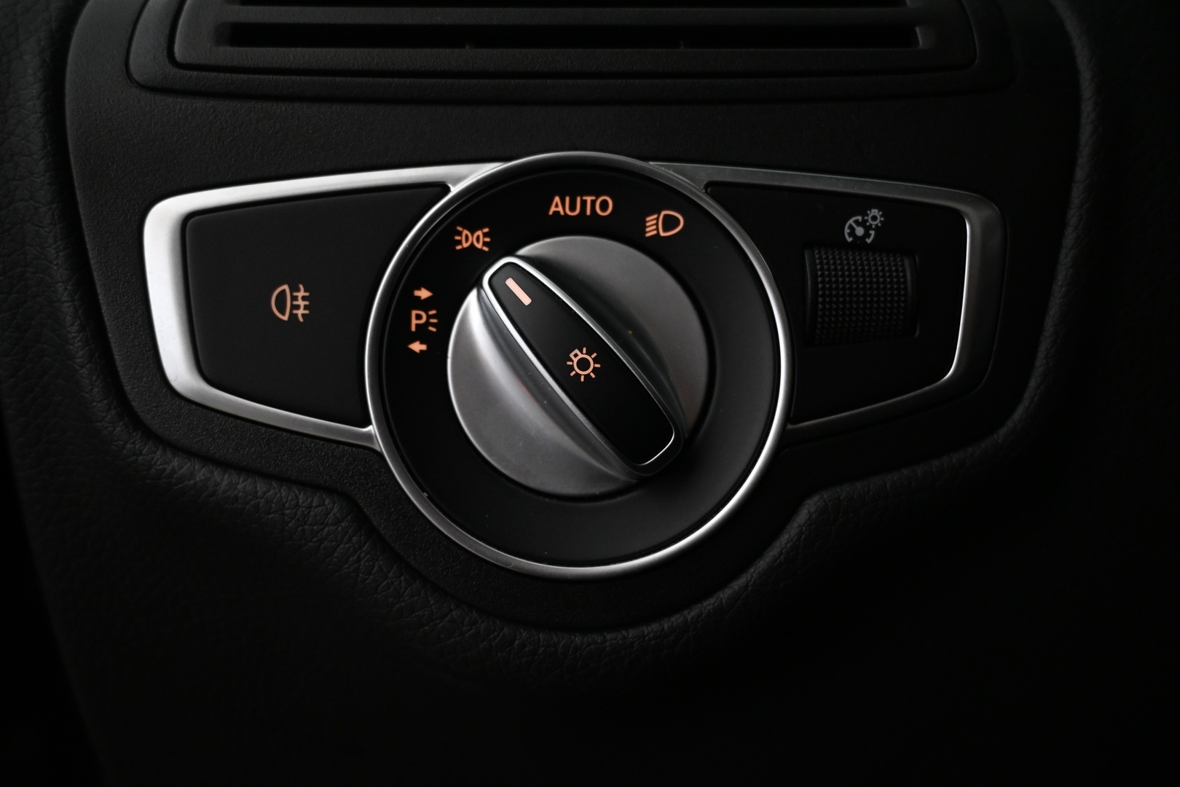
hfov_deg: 59.5
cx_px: 590
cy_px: 394
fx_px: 1032
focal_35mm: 32
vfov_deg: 41.7
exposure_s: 1/30
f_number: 4
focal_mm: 21
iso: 1400
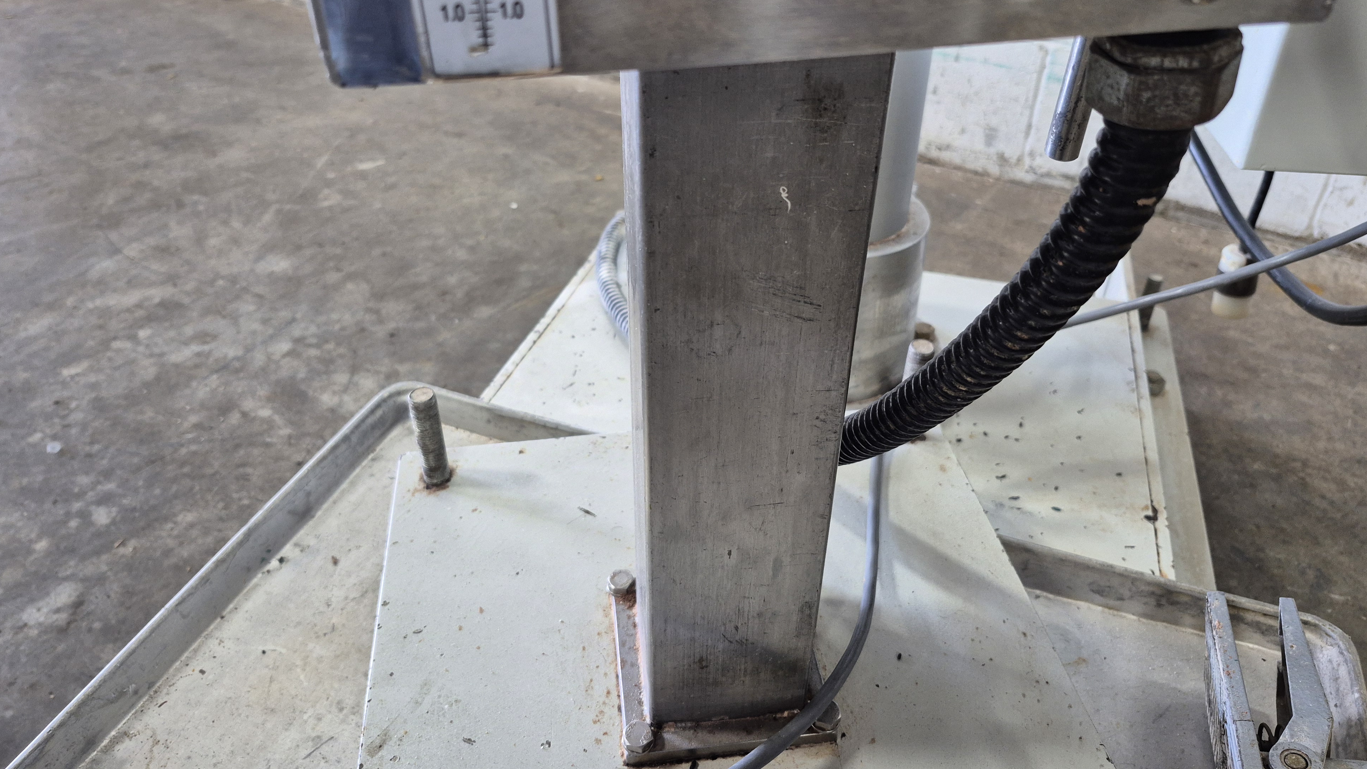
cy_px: 327
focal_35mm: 26
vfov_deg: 44.3
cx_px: 668
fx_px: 942
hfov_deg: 71.9
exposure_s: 1/120
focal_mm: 5.4
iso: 320
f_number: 1.8
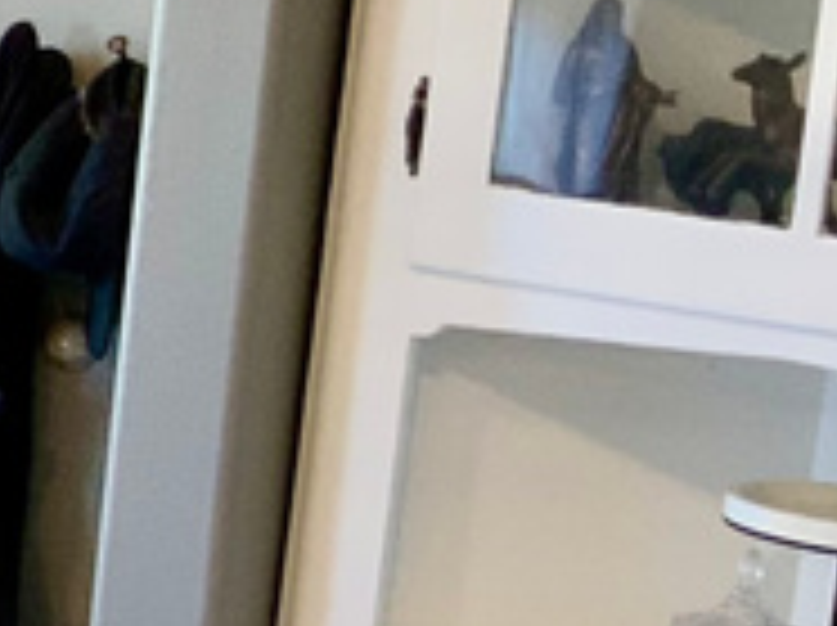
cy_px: 216
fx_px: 3864
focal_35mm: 160
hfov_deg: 10.4
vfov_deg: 9.2
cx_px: -1282
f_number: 1.8
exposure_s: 1/60
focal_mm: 3
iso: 50
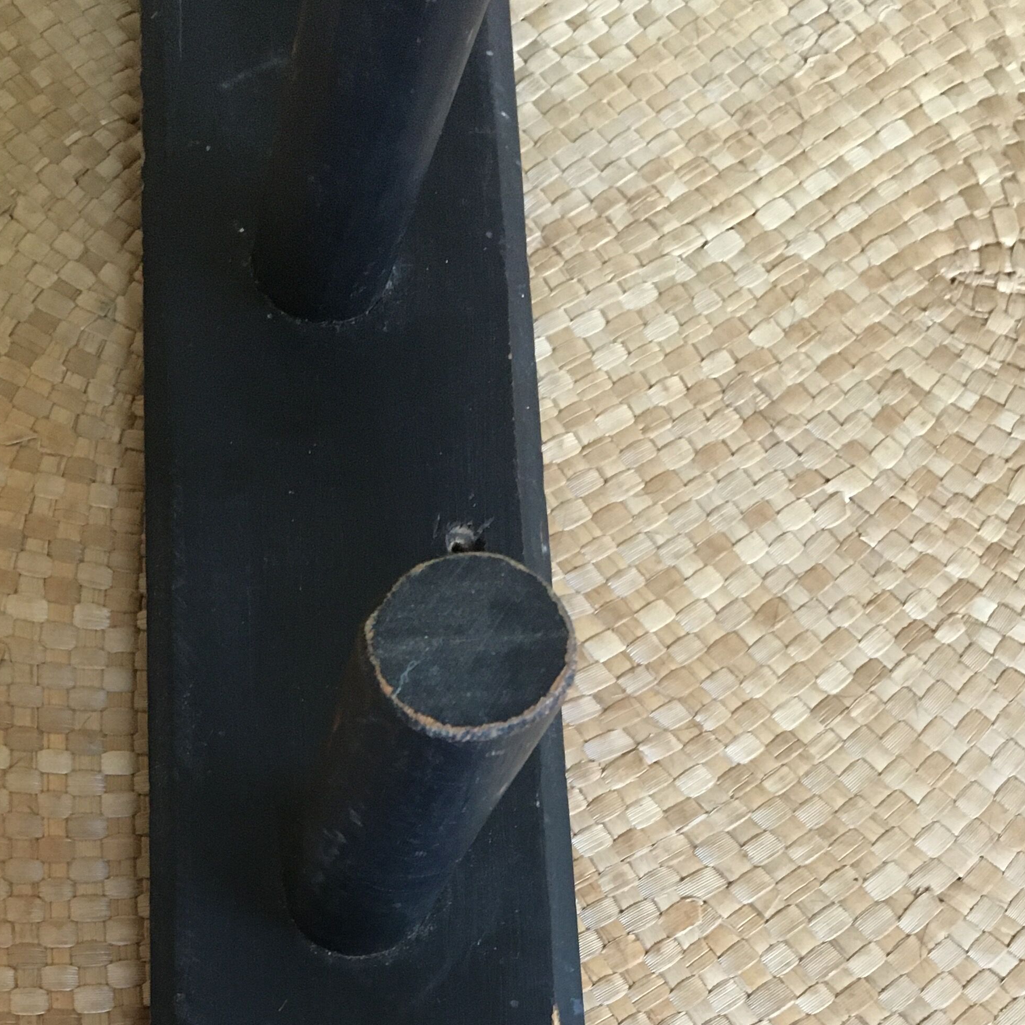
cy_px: 1034
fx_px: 1776
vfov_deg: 29.9
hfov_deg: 32.2
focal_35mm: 53
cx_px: 445
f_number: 2.2
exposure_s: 1/20
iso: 200
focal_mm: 4.15
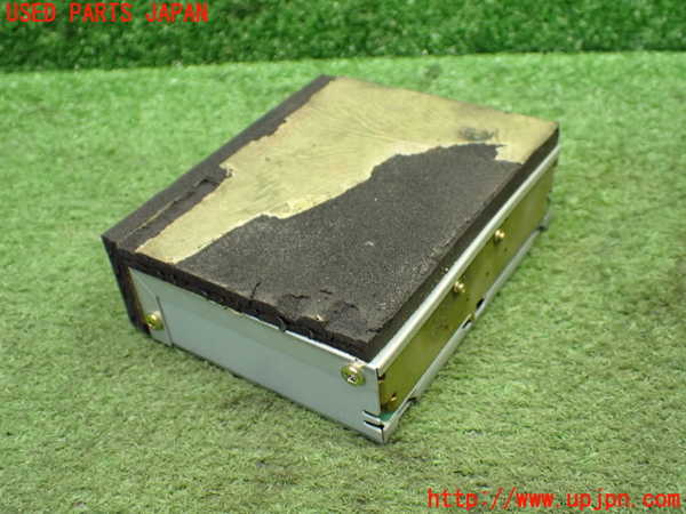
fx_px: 753
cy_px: 257
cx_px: 343
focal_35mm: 38
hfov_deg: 49.0
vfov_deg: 37.7
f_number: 2.7
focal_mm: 6.83
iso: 800
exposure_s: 1/60
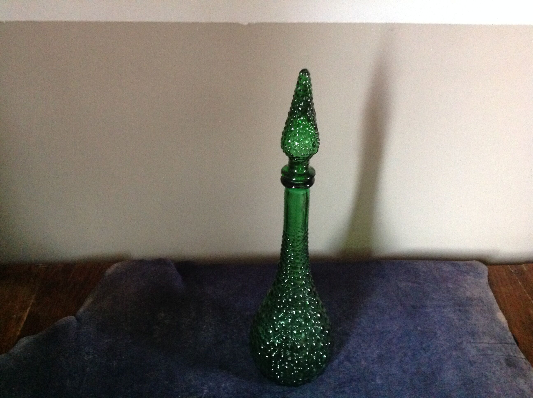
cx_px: 266
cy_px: 199
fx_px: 538
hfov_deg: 52.7
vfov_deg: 40.6
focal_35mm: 35
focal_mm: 4.28
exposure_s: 1/15
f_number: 2.4
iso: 640
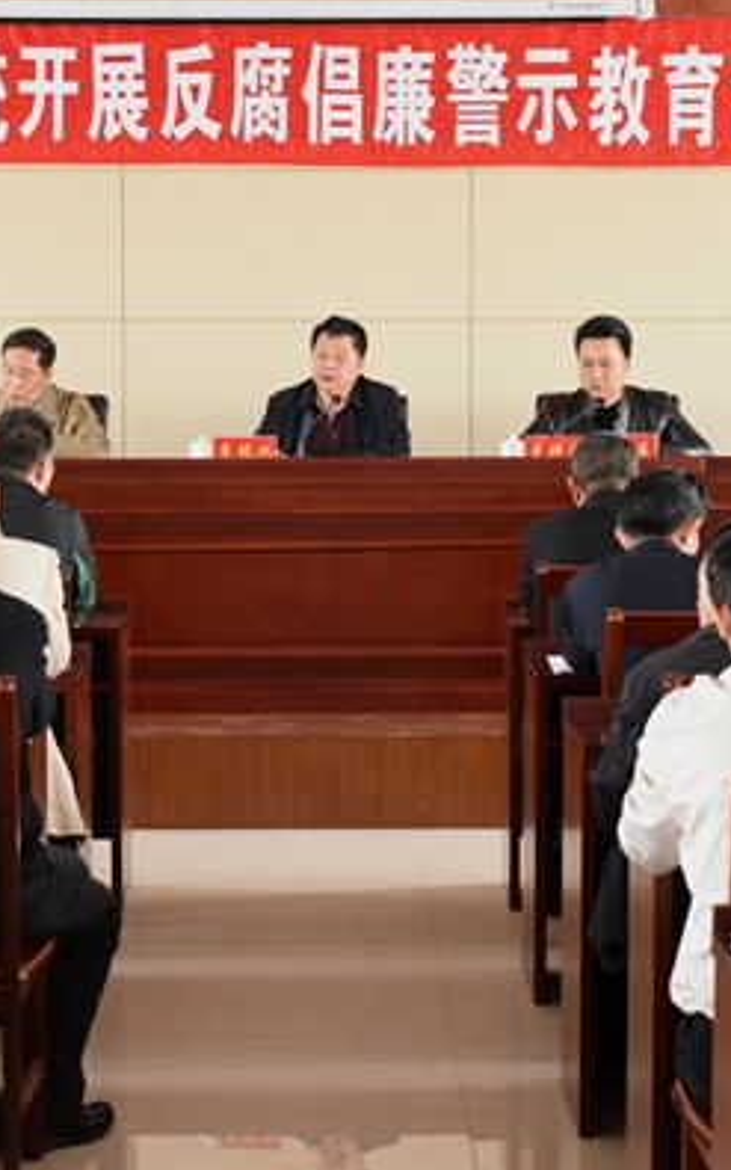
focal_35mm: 96
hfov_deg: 13.6
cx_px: 305
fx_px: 3059
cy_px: 581
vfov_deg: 21.6
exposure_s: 1/80
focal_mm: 62
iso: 2500
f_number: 6.3
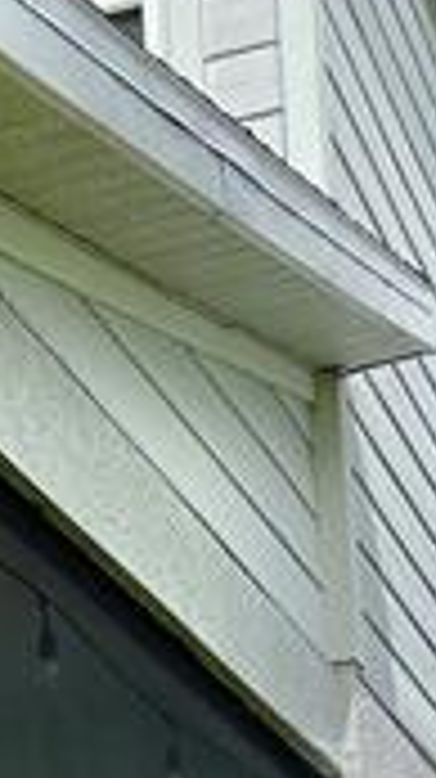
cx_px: 58
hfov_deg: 10.0
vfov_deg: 16.0
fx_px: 2493
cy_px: 1228
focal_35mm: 121
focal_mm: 5.1
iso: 32
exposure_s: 1/4202
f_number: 1.6
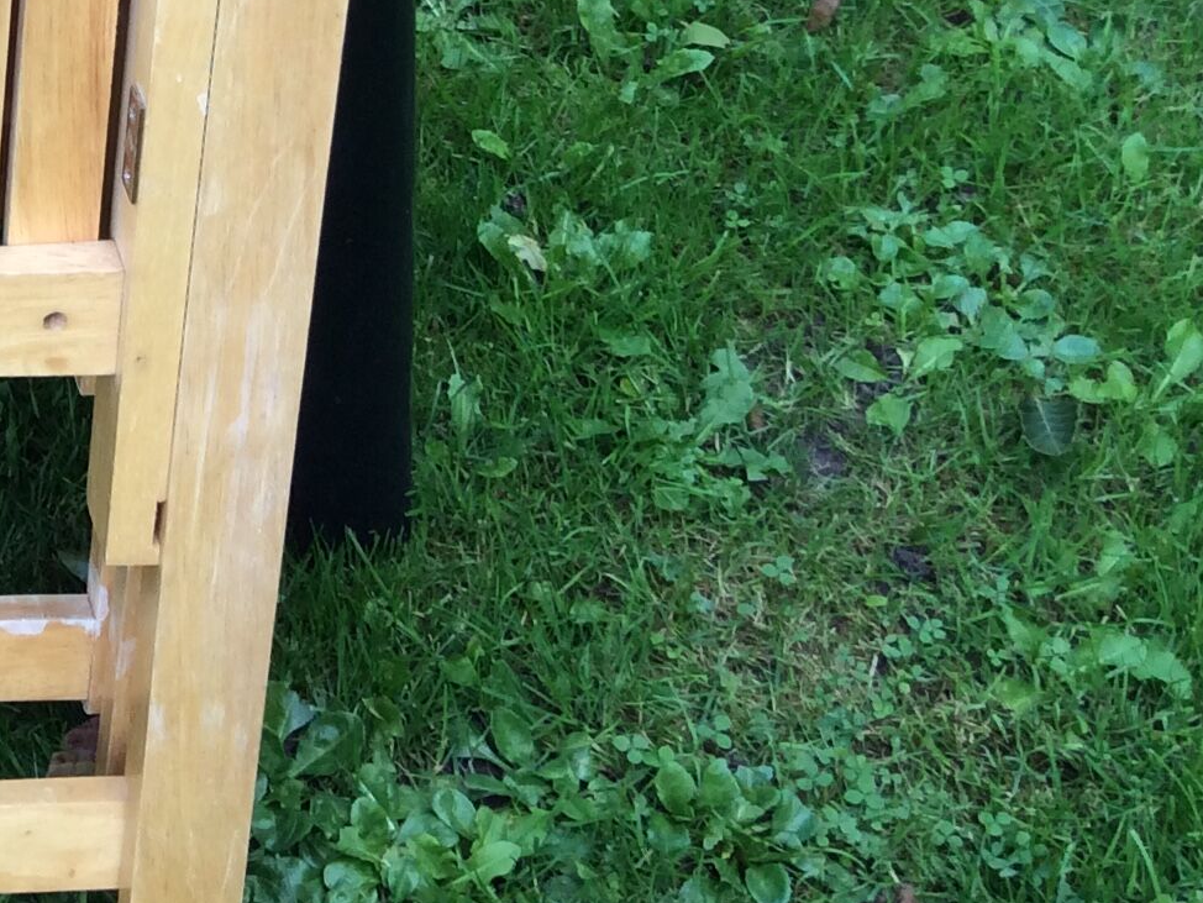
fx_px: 2955
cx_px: -299
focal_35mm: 85
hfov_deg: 21.2
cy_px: -1
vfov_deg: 17.0
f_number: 2.4
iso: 32
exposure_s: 1/100
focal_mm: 3.3
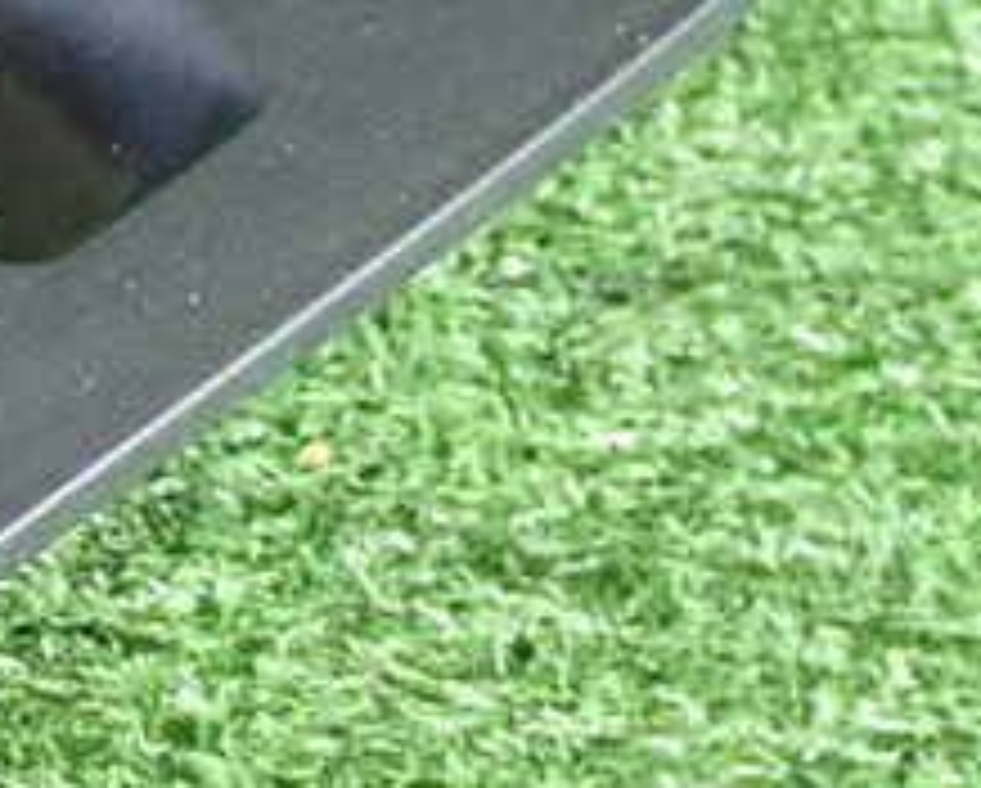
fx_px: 3198
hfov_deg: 16.8
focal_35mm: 110
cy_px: 293
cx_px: -158
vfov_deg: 14.0
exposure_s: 1/40
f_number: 2.8
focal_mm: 7.31
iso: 400
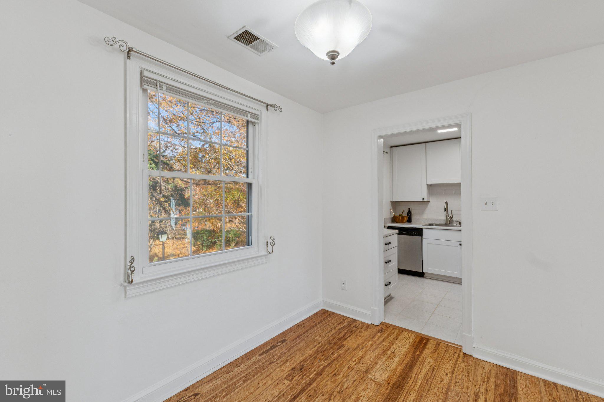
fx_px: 252
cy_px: 201
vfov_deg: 77.3
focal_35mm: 15
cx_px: 302
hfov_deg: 100.4
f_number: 9
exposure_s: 1/25
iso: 250
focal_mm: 10
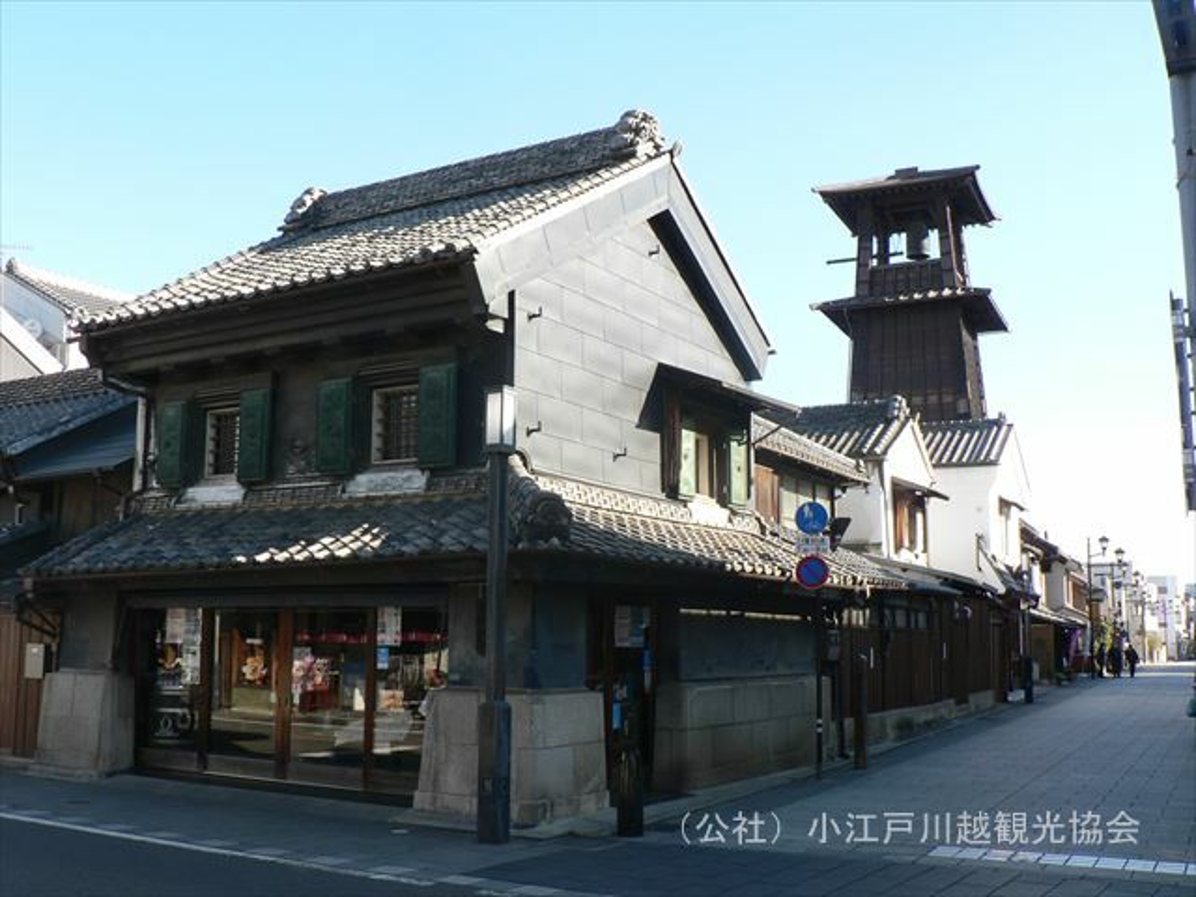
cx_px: 598
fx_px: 1244
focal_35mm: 36
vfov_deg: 39.7
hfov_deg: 51.4
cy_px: 448
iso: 80
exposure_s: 1/160
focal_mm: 6
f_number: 4
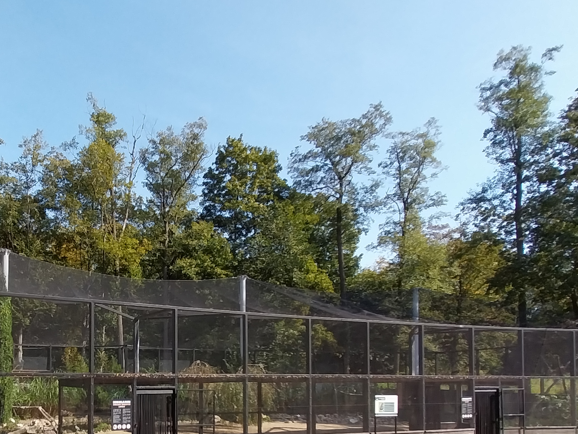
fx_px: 401
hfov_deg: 66.9
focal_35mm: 24
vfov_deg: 51.5
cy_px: 374
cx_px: 142
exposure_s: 1/720
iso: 65
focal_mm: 1.13
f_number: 2.2
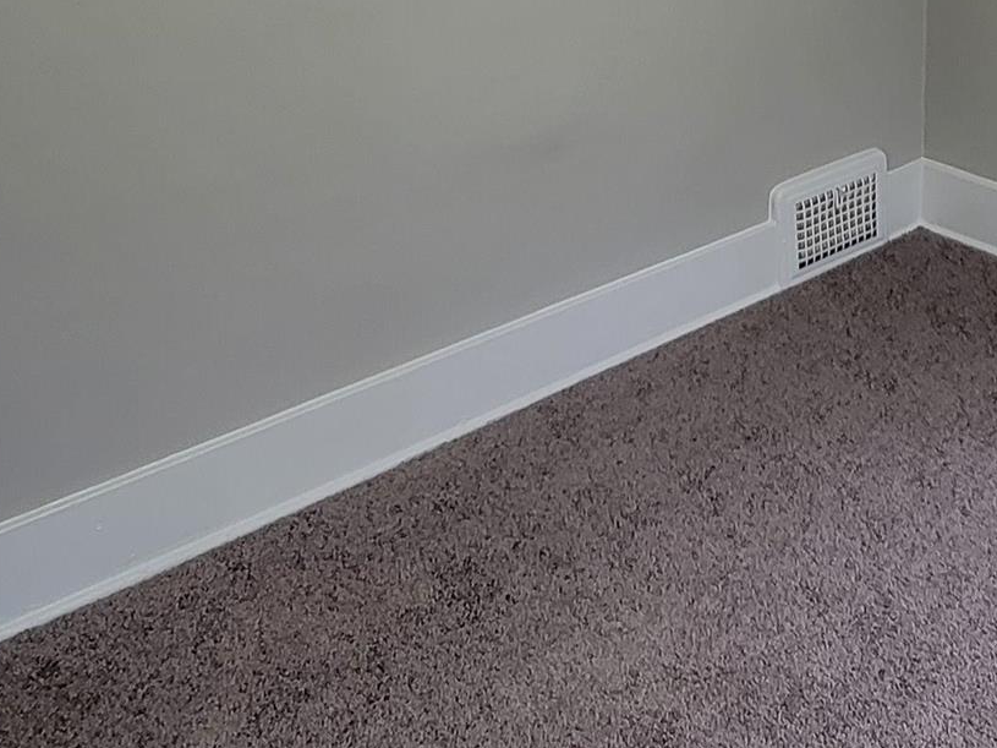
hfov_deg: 36.0
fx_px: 1411
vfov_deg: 27.8
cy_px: -12
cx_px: 941
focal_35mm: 49
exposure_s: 1/60
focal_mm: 2.2
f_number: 2.2
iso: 125
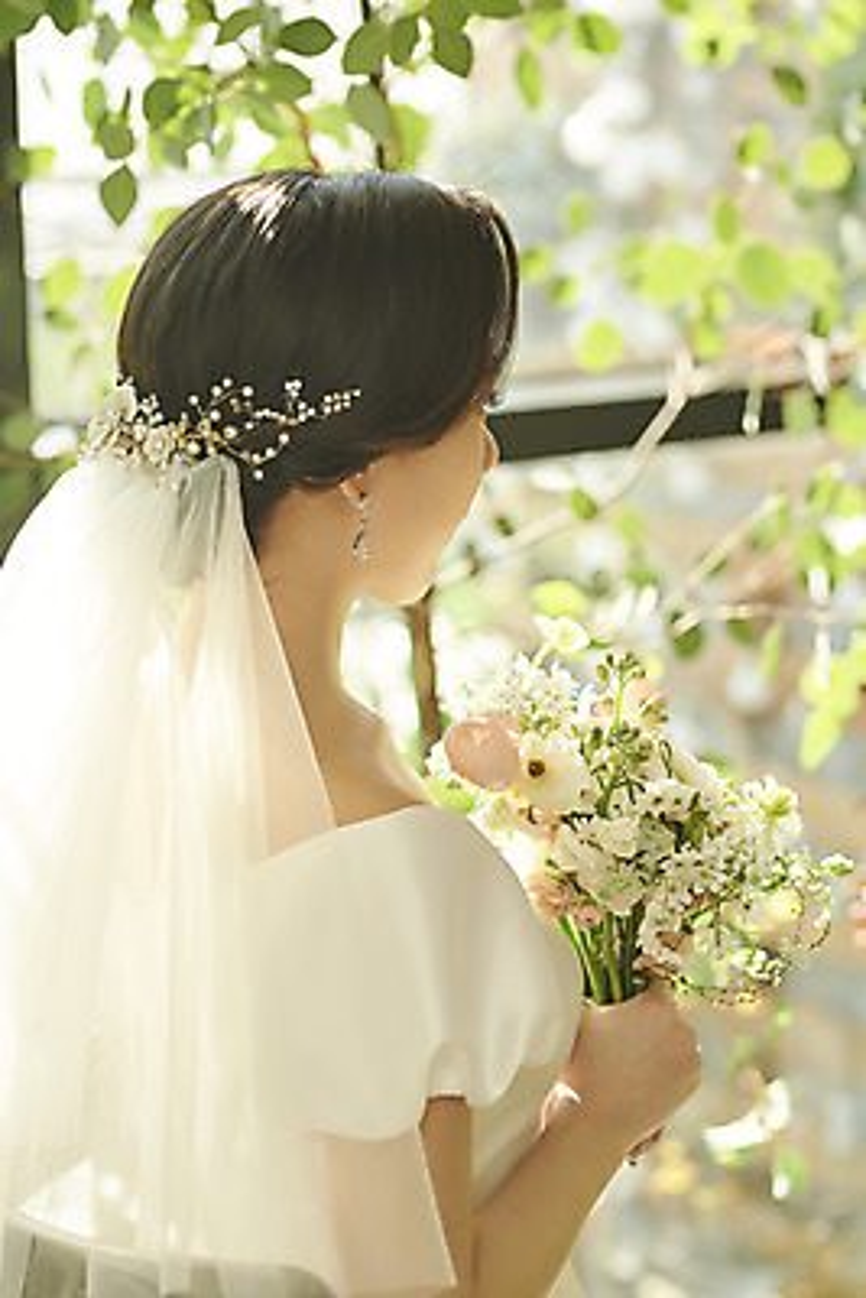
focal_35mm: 85
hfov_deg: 16.1
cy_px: 649
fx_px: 3064
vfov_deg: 23.9
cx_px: 433
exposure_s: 1/125
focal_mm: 85
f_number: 2.8
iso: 125
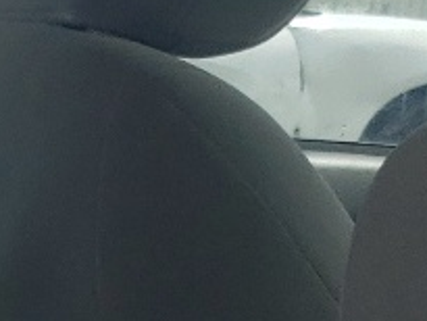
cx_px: -644
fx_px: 2506
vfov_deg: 6.9
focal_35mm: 203
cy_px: 794
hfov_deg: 8.7
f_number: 1.5
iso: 50
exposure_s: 1/1000
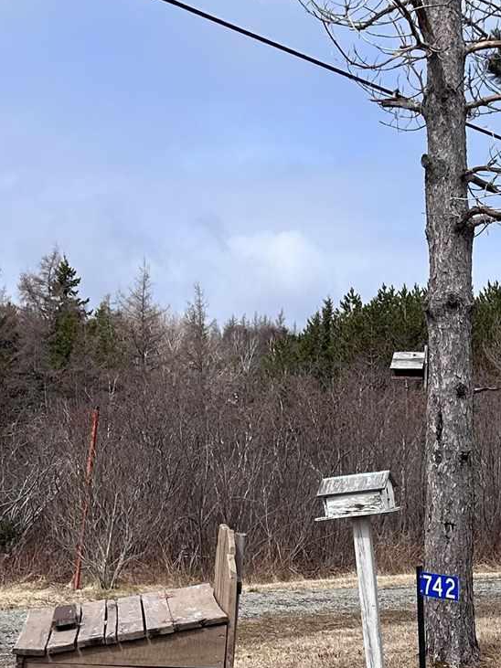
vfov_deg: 22.9
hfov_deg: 17.8
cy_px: 662
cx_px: 407
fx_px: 1583
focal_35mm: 82
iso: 50
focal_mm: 5.7
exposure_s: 1/4630
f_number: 1.5
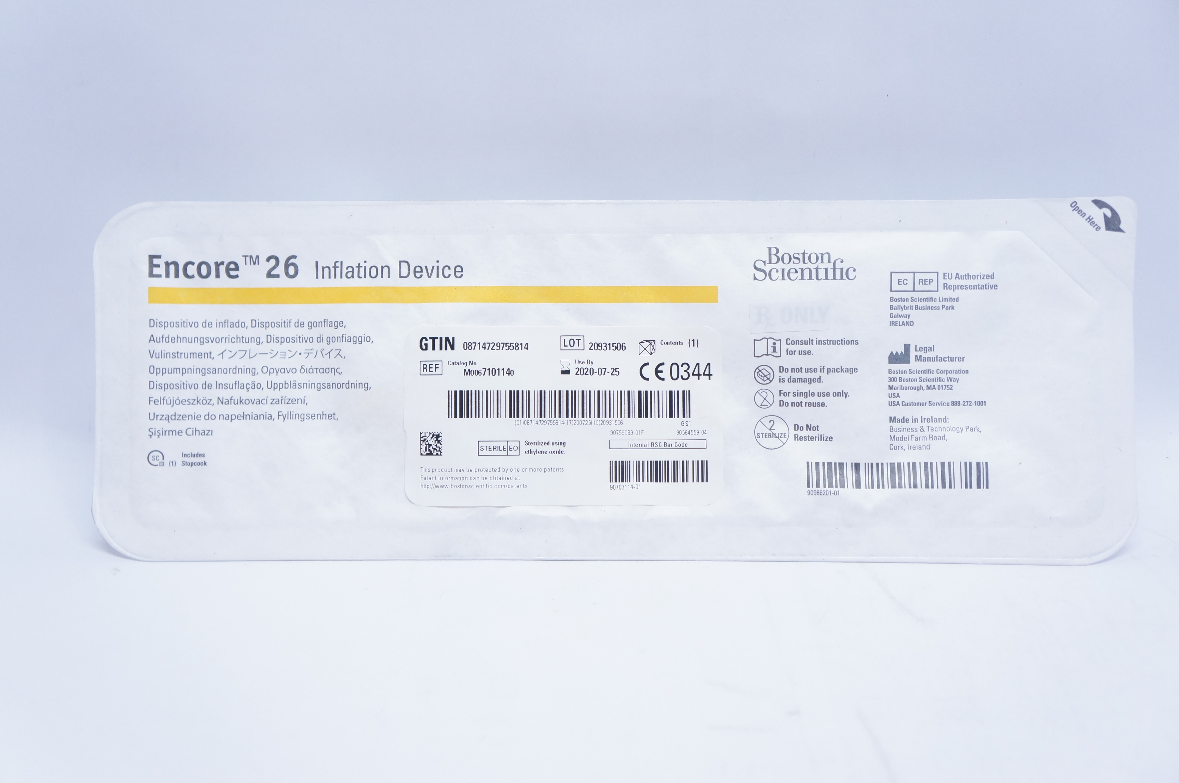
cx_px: 590
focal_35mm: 44
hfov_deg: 45.0
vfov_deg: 30.8
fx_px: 1423
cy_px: 392
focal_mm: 29
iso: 800
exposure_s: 1/125
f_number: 4
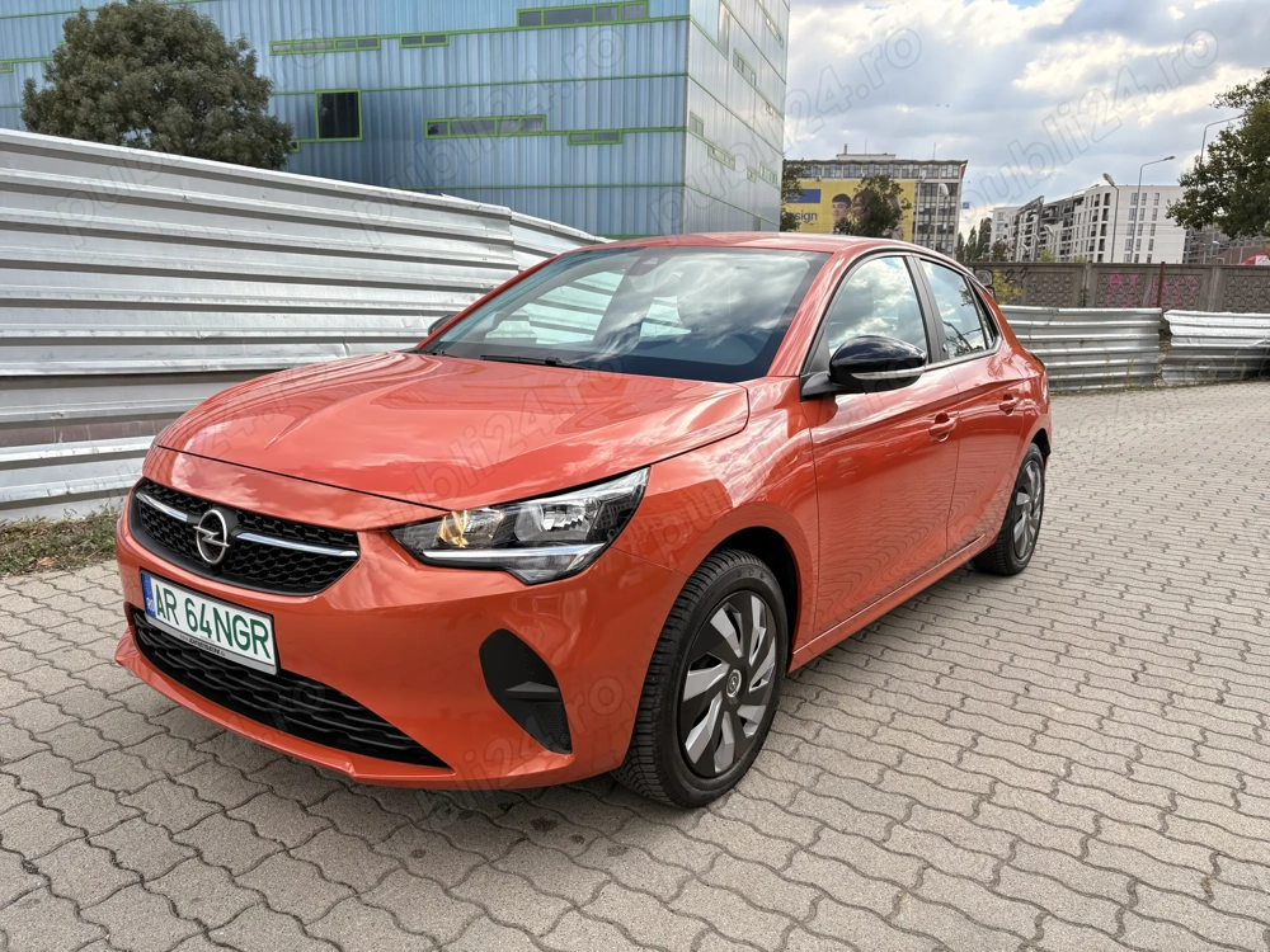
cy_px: 476
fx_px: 954
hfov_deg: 67.3
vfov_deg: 53.1
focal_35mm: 26
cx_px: 635
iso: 50
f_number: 1.6
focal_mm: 5.96
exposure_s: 1/1239
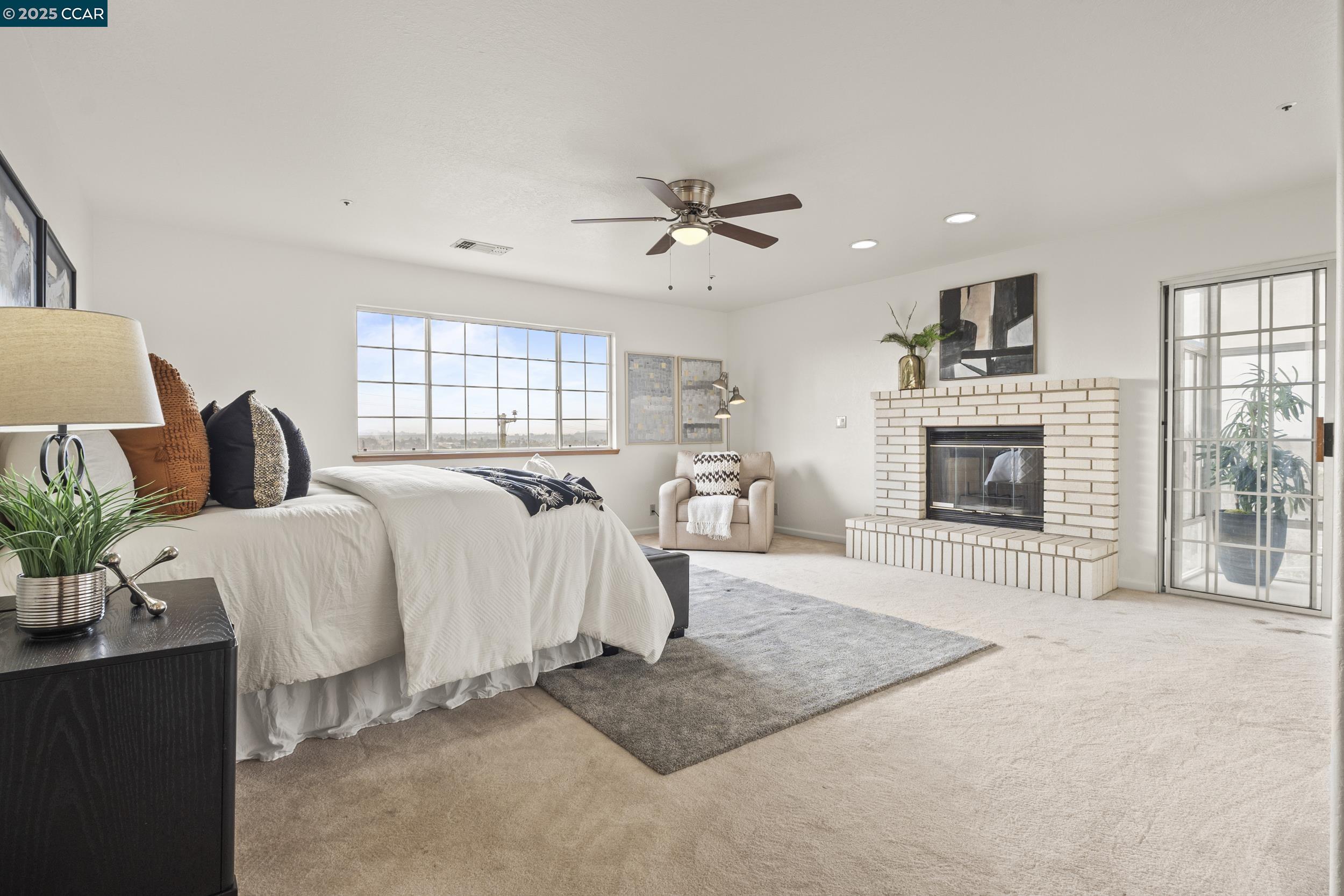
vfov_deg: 70.4
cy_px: 448
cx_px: 672
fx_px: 635
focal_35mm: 17
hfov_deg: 93.3
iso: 250
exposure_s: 1/3
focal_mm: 11.5
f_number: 9
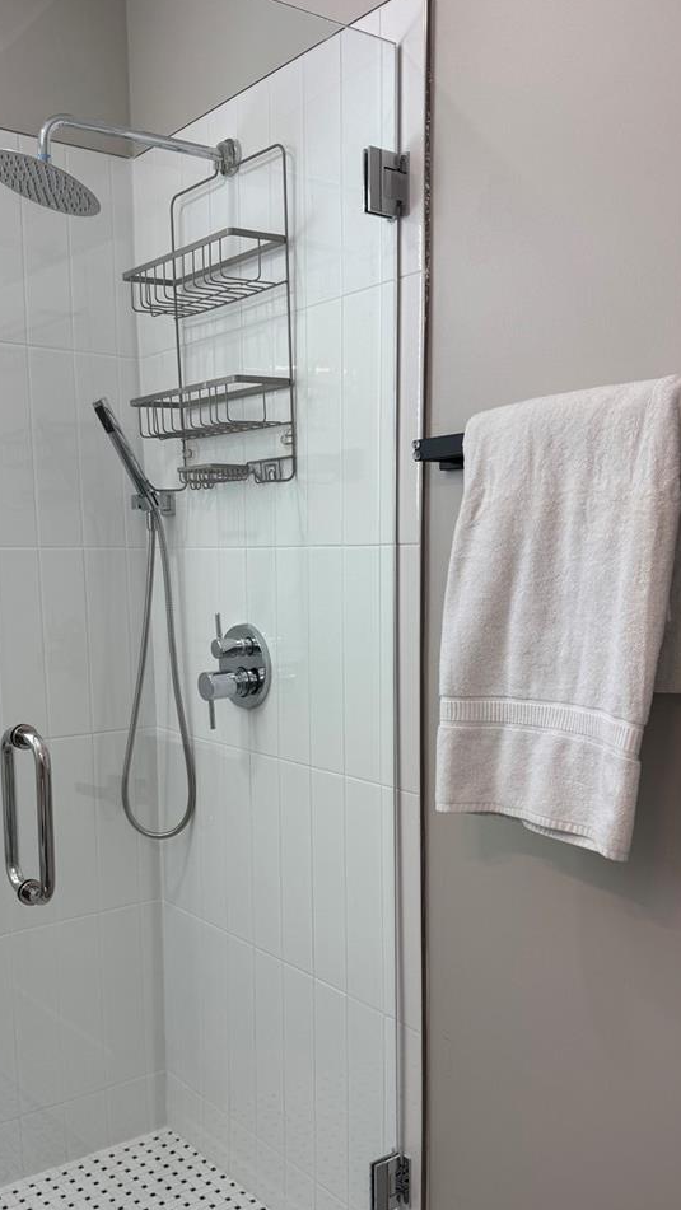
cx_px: 311
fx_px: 1059
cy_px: 693
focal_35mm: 33
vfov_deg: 59.2
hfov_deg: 35.6
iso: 64
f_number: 1.78
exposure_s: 1/120
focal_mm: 6.76
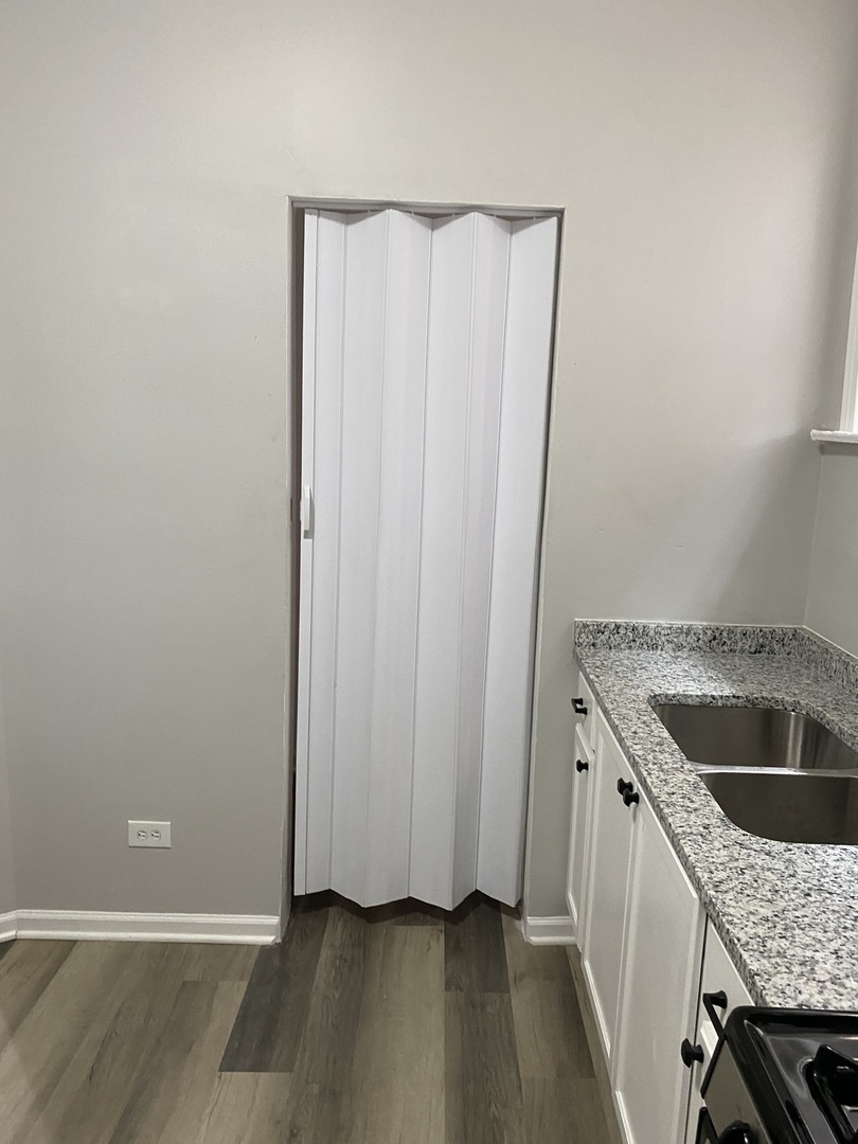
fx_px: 859
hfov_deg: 53.1
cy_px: 572
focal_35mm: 26
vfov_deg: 67.3
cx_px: 429
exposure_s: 1/60
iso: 250
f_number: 1.8
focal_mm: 4.25
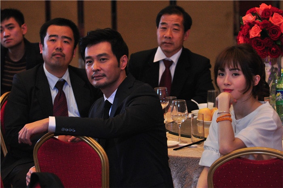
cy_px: 94
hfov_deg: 9.8
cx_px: 142
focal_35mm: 210
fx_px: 1648
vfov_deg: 6.5
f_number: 4.8
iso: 1250
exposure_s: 1/100
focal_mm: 140
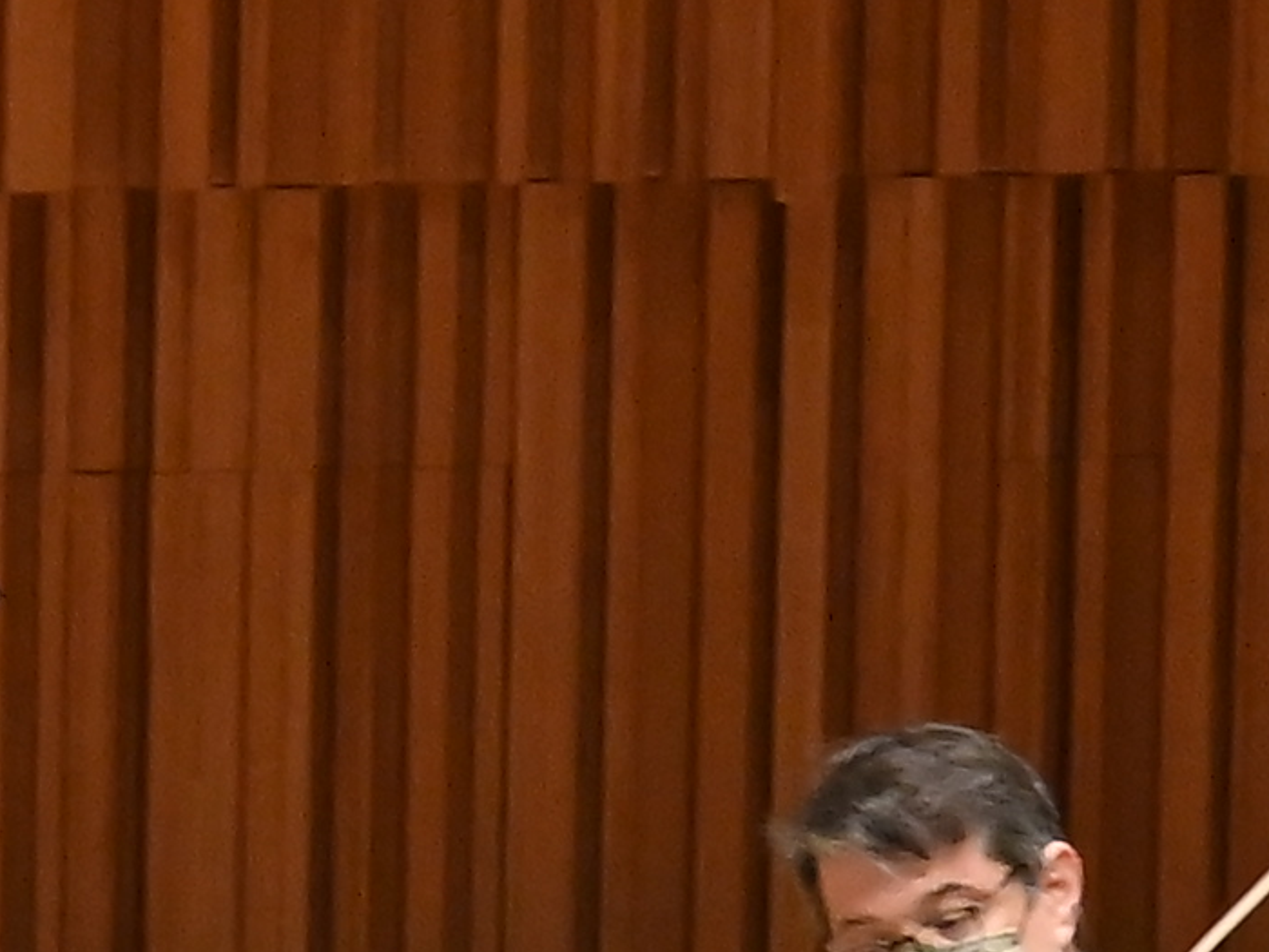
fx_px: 21299
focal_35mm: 581
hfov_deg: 3.3
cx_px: -3809
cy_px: 2463
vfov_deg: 2.5
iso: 4000
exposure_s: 1/100
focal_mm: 70
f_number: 5.6
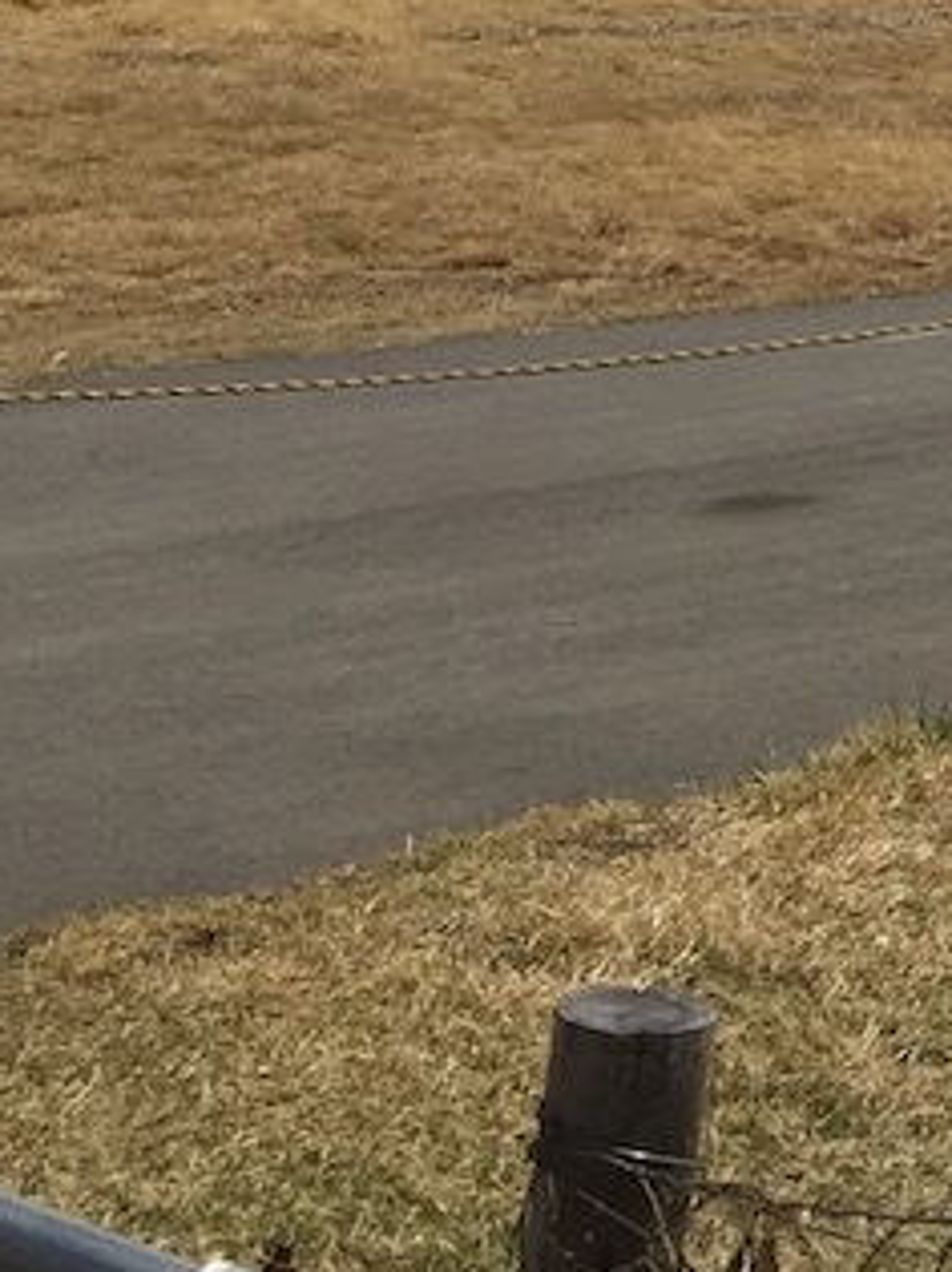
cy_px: -299
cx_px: 1900
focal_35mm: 118
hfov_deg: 11.3
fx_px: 4330
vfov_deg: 16.0
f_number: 2.2
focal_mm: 4.15
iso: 32
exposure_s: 1/3968
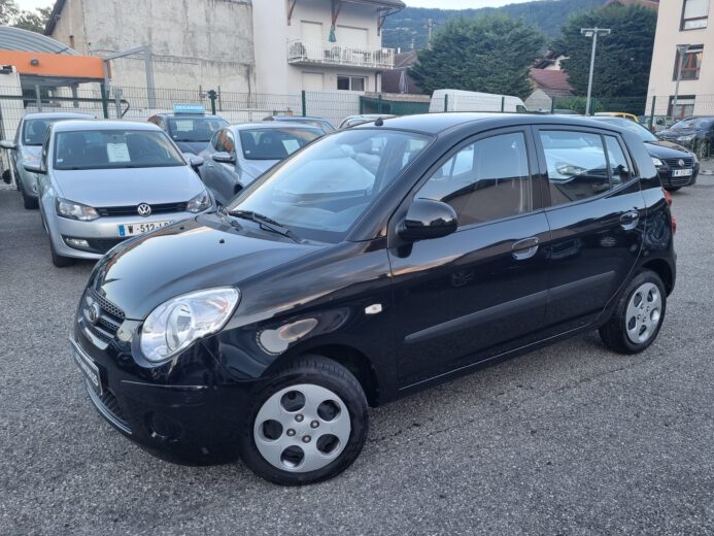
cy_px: 302
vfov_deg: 46.7
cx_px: 387
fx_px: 619
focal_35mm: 30
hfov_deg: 59.9
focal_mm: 5.4
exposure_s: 1/103
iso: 50
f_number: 1.8
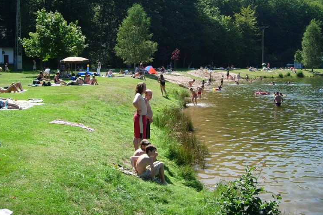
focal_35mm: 42
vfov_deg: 31.8
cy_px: 93
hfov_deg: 46.4
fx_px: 377
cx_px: 153
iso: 64
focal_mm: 7.8
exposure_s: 1/790
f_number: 2.8
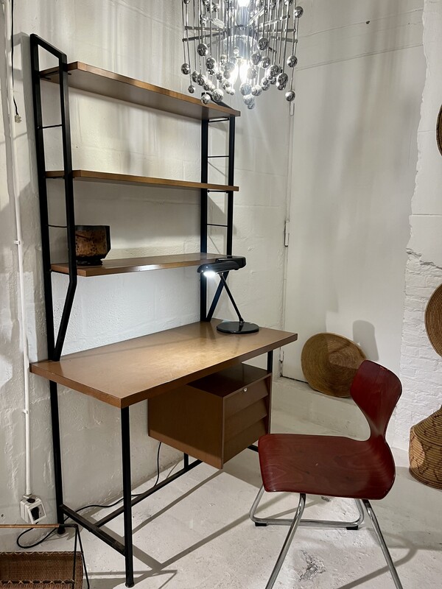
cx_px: 221
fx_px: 443
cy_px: 294
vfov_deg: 67.3
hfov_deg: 53.1
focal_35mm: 26
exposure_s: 1/50
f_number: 1.6
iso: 100
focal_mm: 5.1
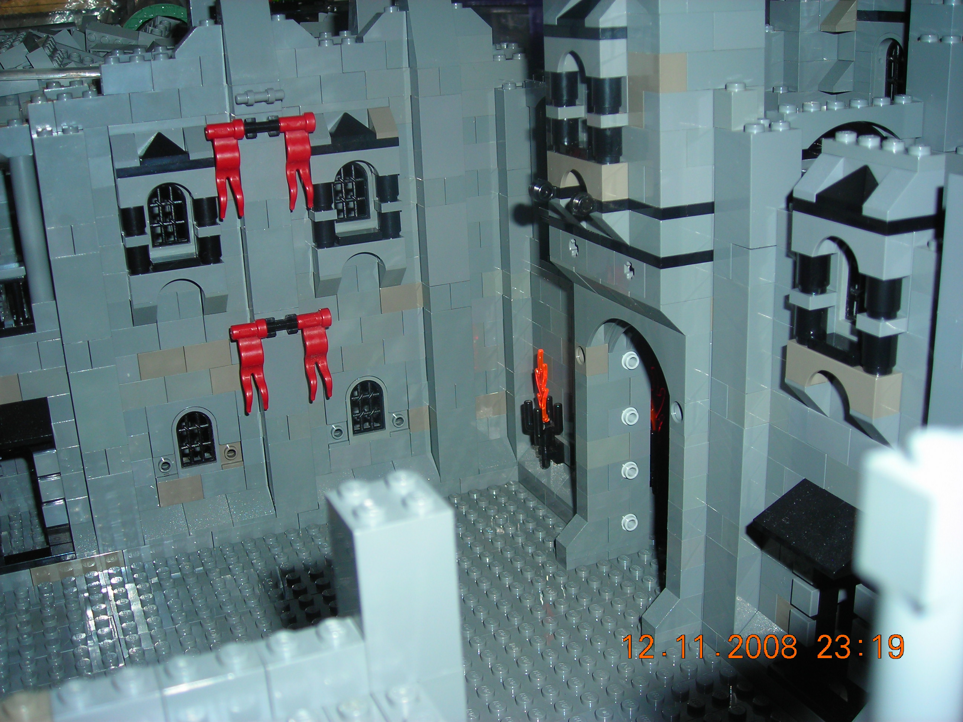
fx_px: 1141
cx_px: 482
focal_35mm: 41
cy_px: 361
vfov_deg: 35.1
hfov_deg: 45.8
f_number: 3.3
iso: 50
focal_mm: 6.8
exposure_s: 1/60.1
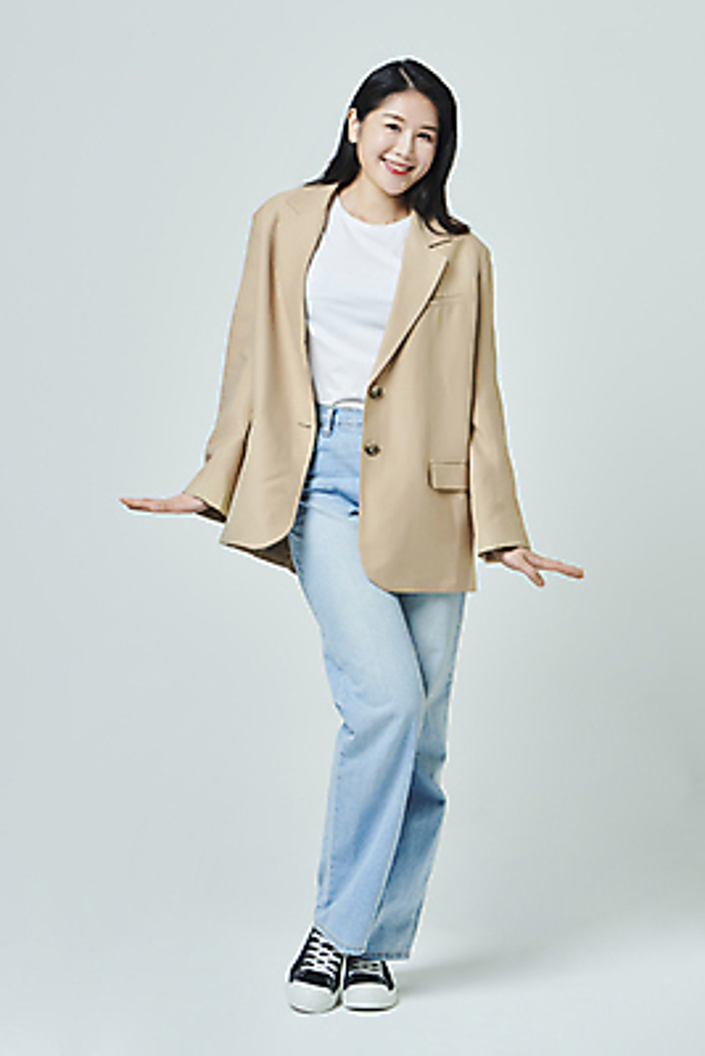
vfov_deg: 28.8
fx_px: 2054
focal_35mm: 70
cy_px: 528
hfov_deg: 19.5
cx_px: 352
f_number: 11
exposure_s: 1/125
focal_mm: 70
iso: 100
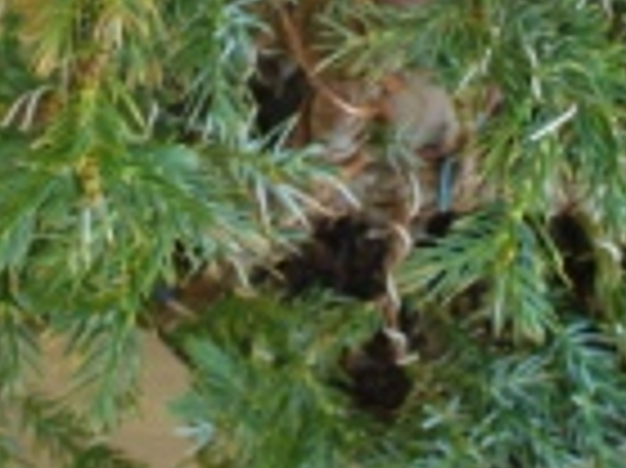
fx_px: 2150
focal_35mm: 119
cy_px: -76
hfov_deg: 16.6
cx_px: 270
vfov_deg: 12.2
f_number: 2.8
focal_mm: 6.1
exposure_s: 1/125
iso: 80
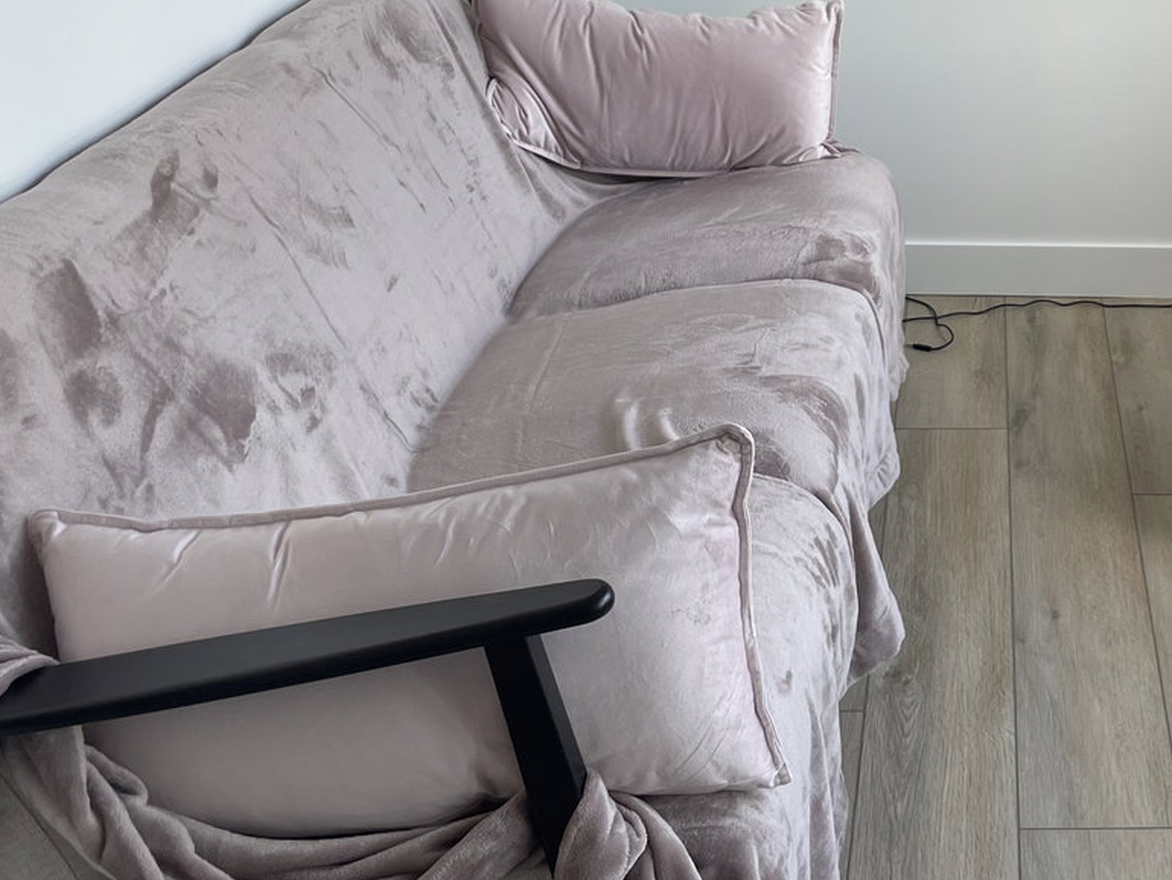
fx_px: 1829
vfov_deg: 26.6
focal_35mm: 54
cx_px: 1017
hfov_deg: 33.9
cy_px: 192
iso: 40
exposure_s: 1/121
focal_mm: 4.2
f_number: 1.6
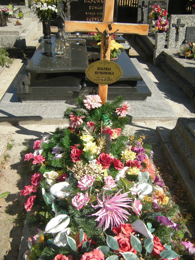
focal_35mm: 31
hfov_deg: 45.4
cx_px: 98
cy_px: 130
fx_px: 233
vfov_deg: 58.4
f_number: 5.8
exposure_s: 1/253
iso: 91
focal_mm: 5.3
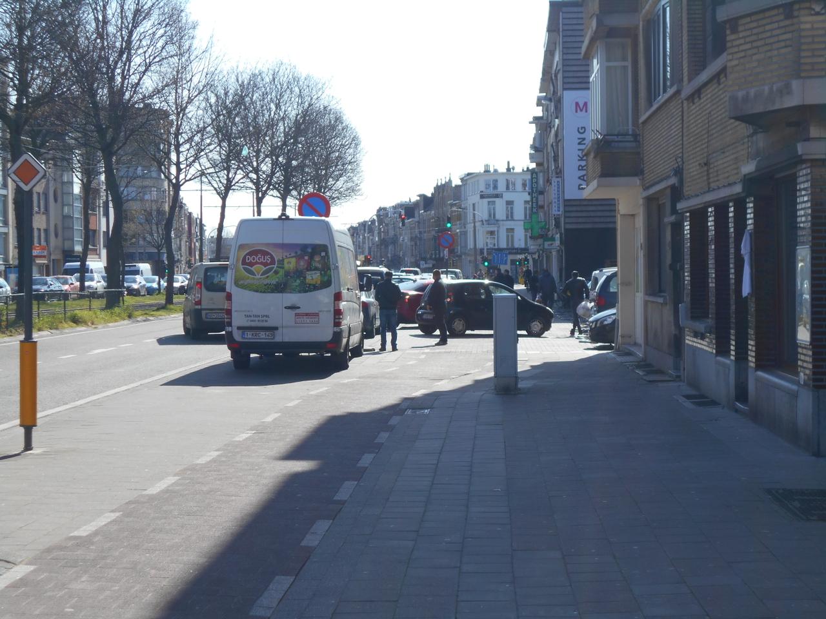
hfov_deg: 25.7
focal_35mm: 76
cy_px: 310
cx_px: 413
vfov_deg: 19.4
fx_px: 1813
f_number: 5.8
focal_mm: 13.5
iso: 80
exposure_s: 1/320
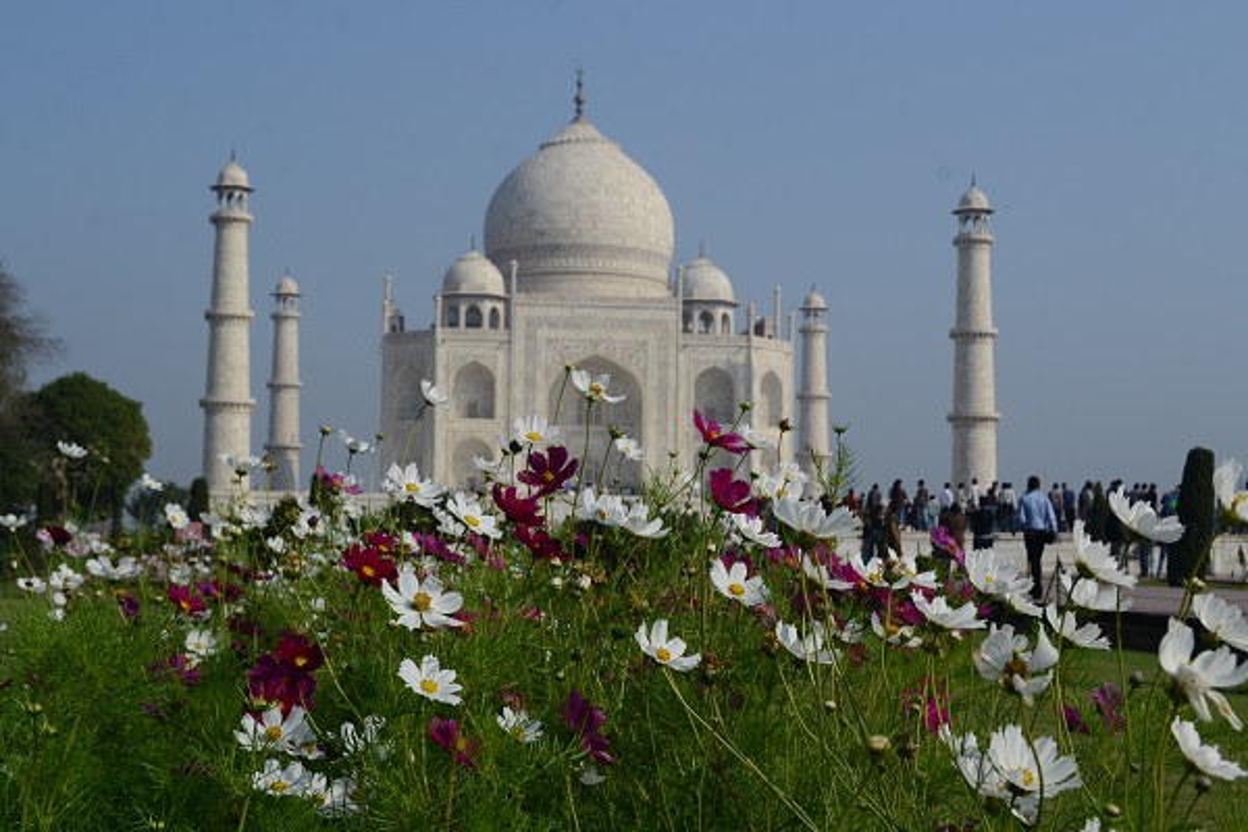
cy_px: 416
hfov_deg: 38.9
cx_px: 624
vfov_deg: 26.5
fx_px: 1768
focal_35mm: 51
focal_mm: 34
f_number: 10
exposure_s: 1/400
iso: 100
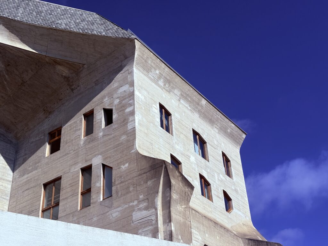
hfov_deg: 36.8
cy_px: 123
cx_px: 164
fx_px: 493
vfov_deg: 28.0
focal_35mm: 52
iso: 32
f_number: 1.6
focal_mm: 5.96
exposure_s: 1/4630
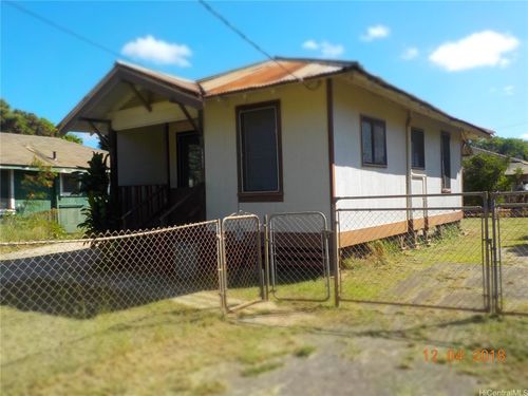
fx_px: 458
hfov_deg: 60.0
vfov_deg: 46.8
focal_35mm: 30
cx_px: 264
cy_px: 198
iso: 125
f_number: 3.3
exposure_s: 1/1000
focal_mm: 4.1
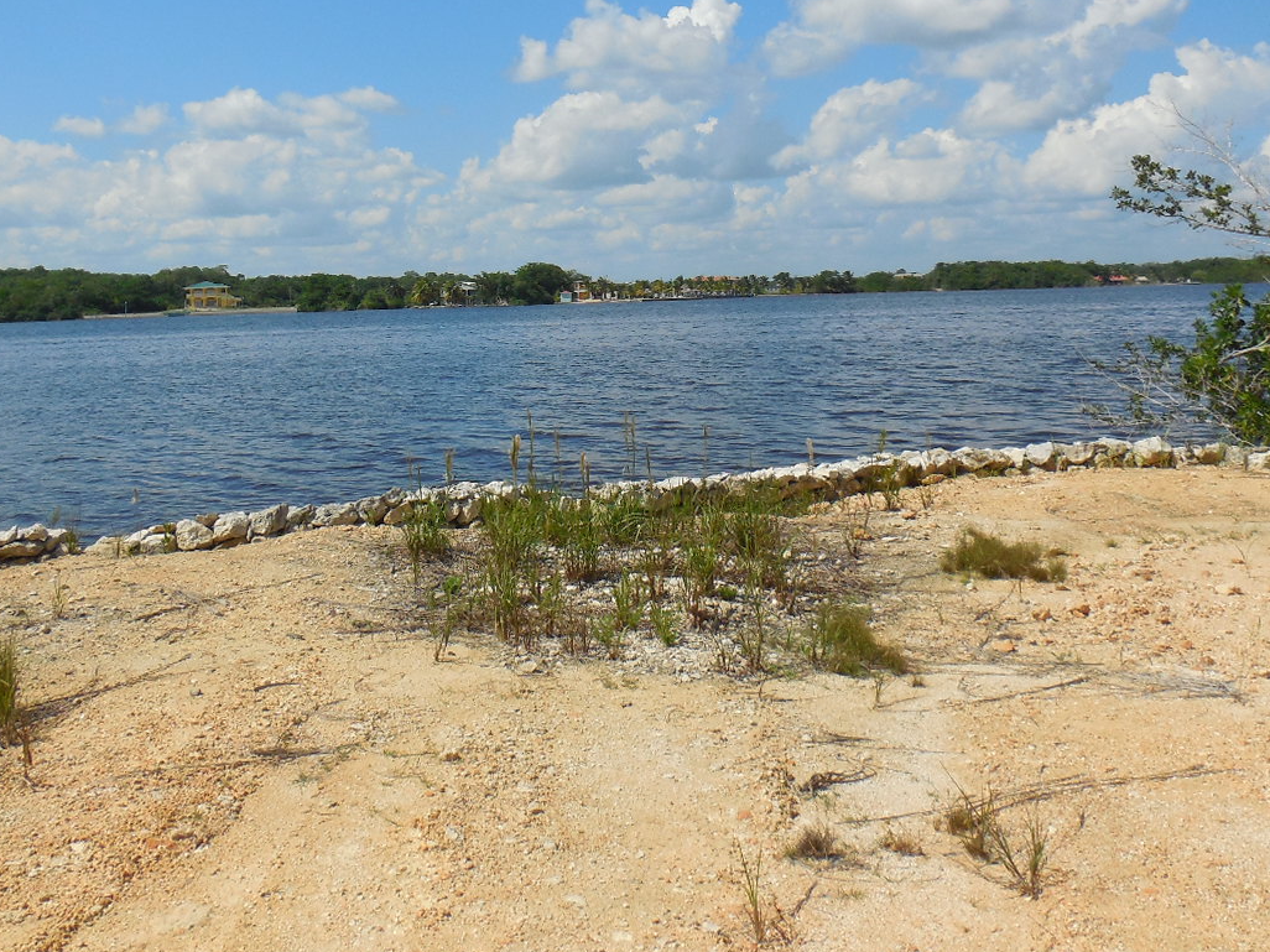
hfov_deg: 47.8
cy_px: 264
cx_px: 559
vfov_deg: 36.1
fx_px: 1431
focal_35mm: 39
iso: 125
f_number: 6.2
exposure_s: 1/800
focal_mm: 4.5
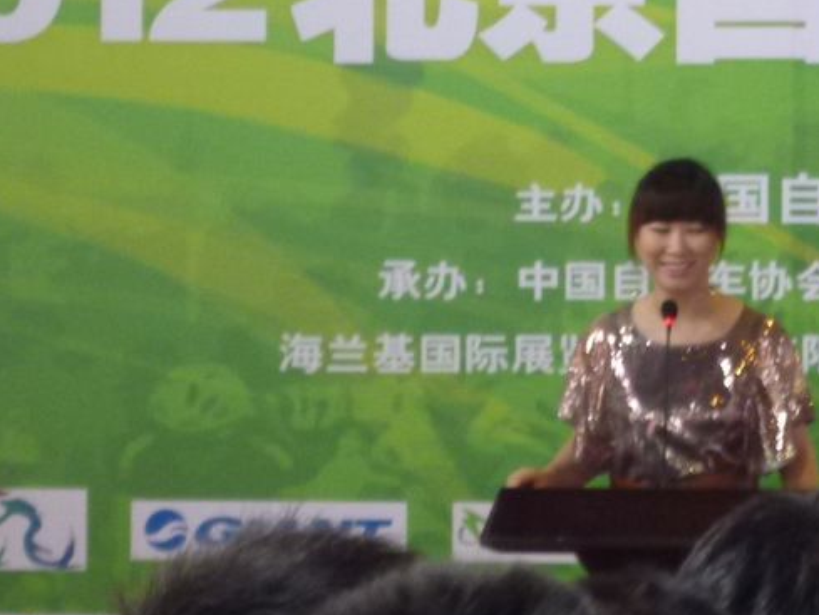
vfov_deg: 4.5
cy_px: 72
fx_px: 7810
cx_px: 735
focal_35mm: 330
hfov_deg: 6.0
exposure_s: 1/10
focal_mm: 20
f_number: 6.5
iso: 400
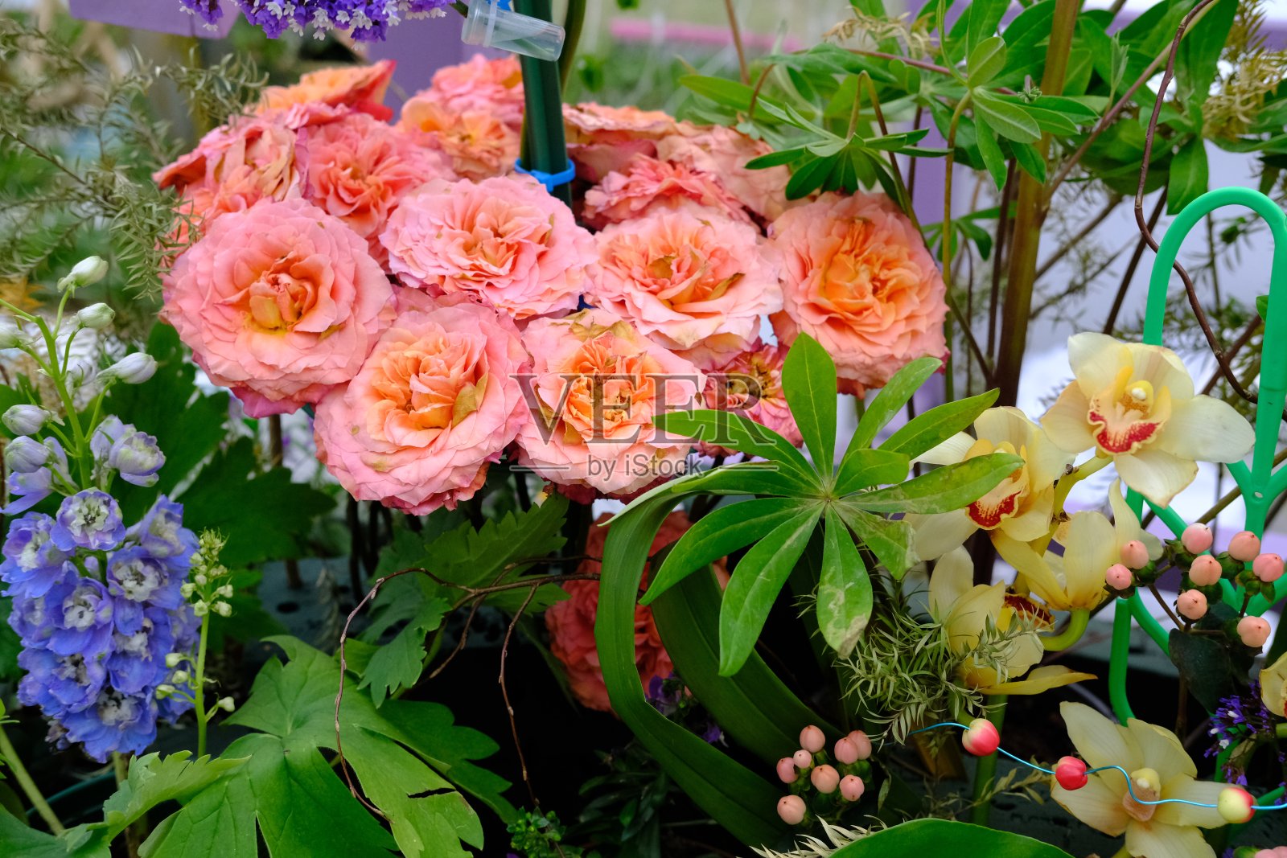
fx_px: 1895
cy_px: 429
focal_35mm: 53
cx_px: 644
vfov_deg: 25.5
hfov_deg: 37.5
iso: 2000
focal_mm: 35
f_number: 4
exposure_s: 1/4000
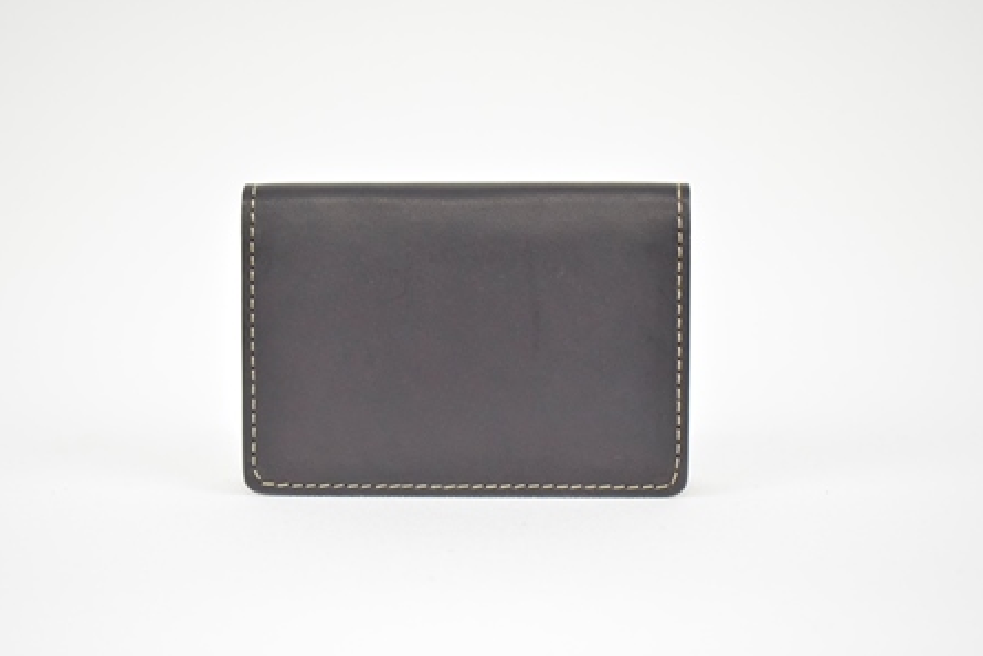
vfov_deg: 18.2
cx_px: 462
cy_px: 343
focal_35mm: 75
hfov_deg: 27.0
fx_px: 2048
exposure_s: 1/250
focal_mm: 46
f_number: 5.3
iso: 2000
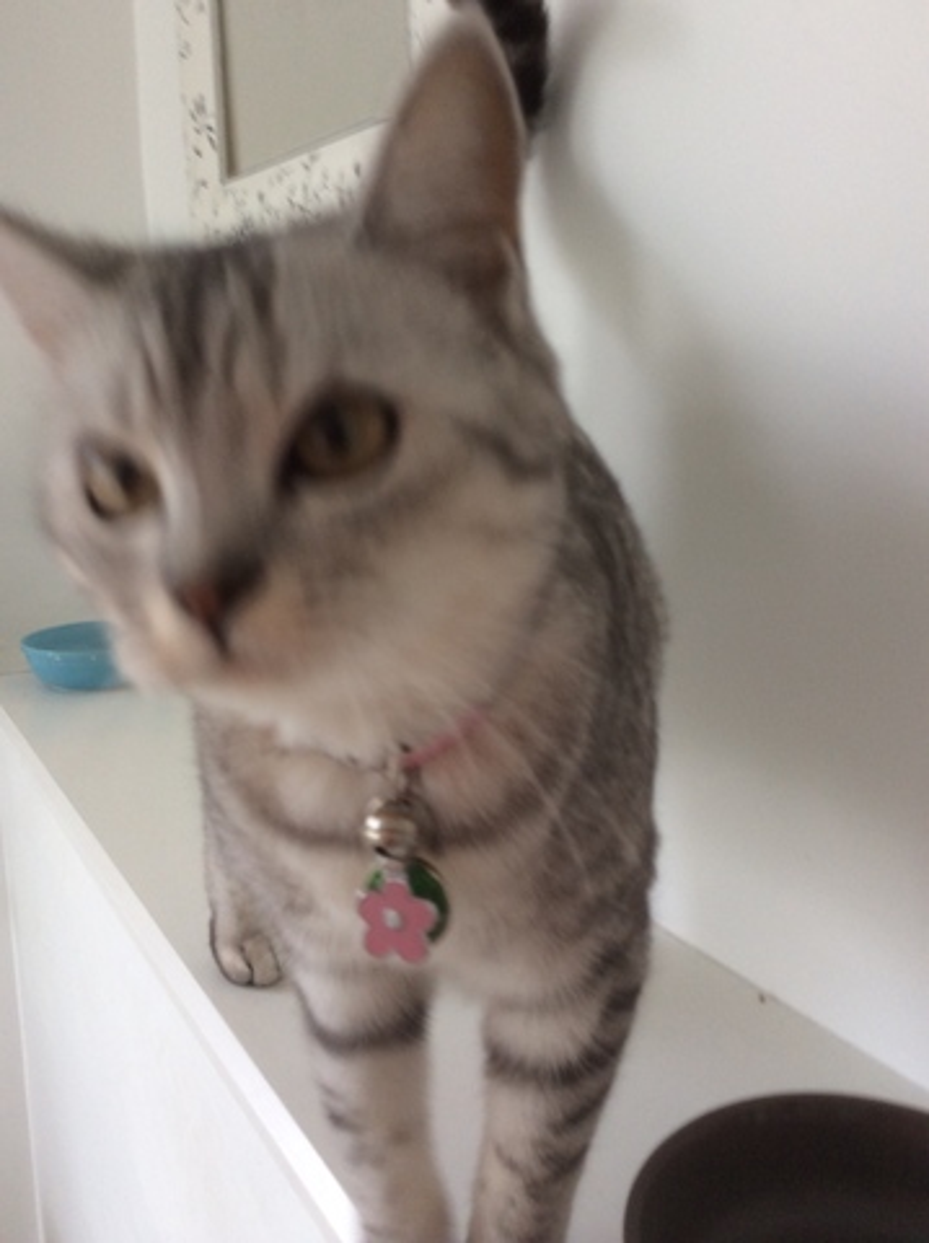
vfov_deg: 55.4
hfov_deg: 42.9
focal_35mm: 33
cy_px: 622
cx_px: 464
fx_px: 1183
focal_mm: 3.3
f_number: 2.4
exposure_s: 1/24
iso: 40
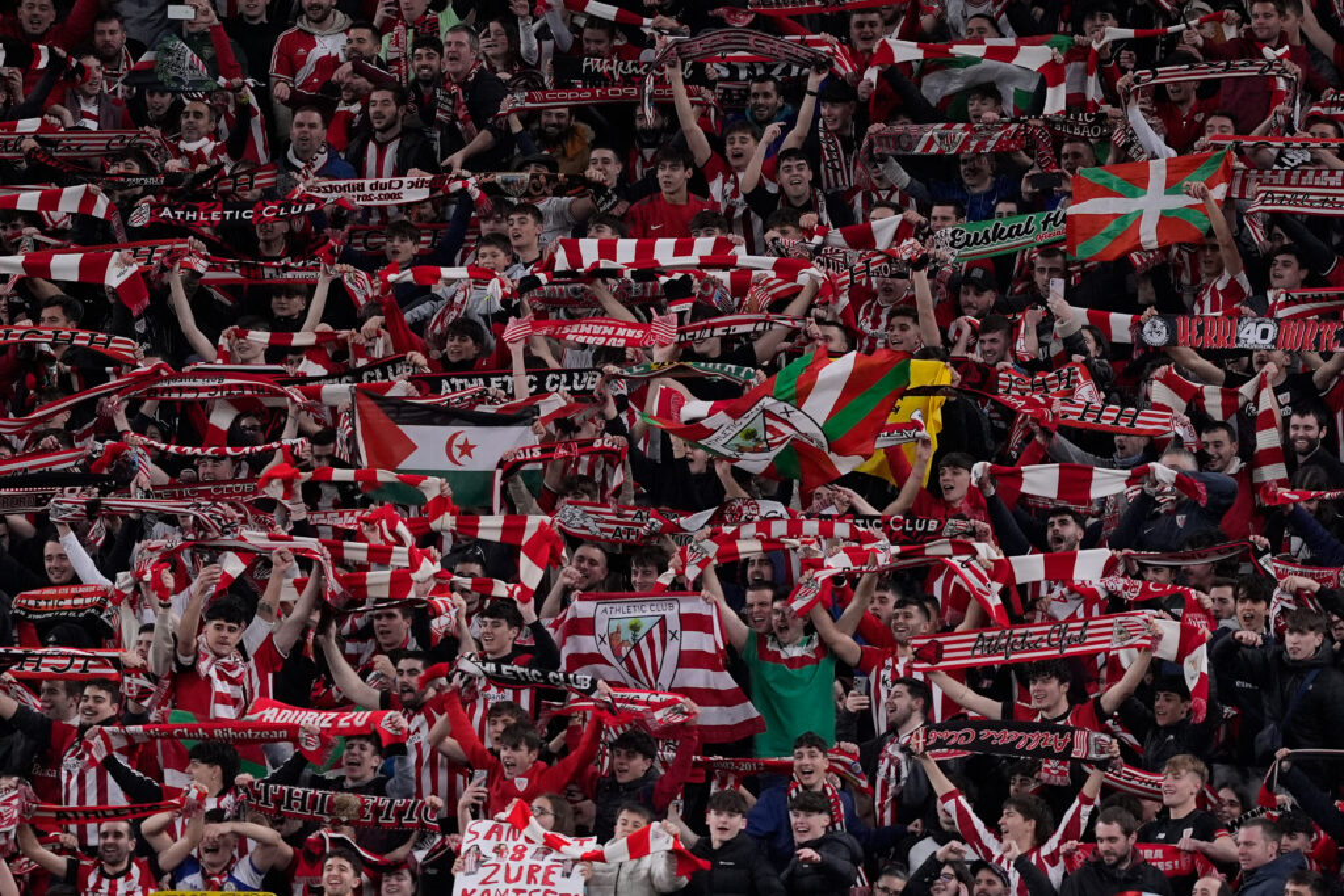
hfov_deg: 5.2
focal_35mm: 400
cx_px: 672
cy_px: 448
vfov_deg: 3.4
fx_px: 14934
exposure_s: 1/2000
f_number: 2.8
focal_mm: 400
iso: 2000
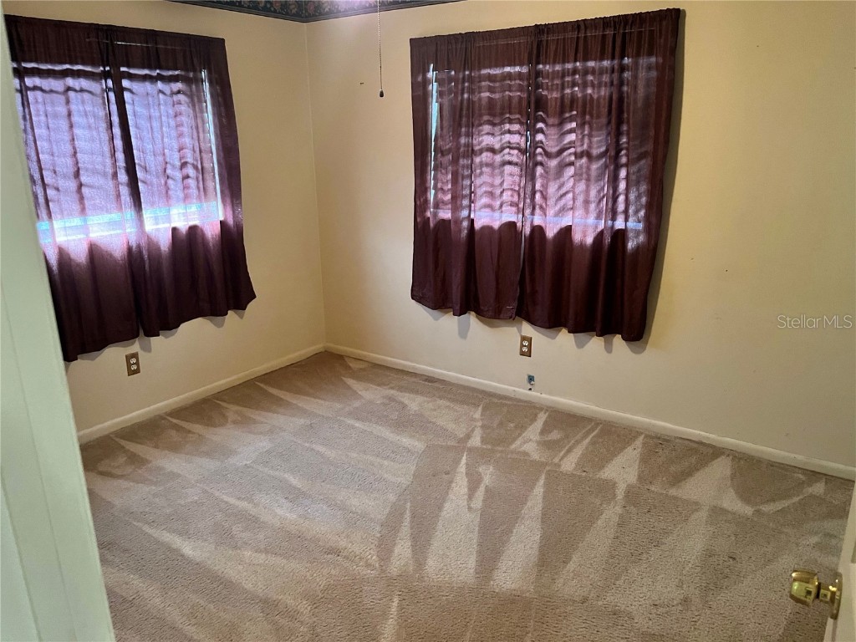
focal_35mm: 26
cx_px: 428
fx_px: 643
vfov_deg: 53.1
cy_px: 321
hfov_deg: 67.3
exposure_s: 1/30
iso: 500
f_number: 1.6
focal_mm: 5.1
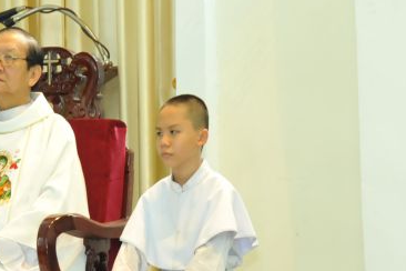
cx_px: 12
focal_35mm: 195
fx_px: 2199
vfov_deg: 7.0
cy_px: 231
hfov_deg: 10.5
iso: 2500
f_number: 5.6
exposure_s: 1/80
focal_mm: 95
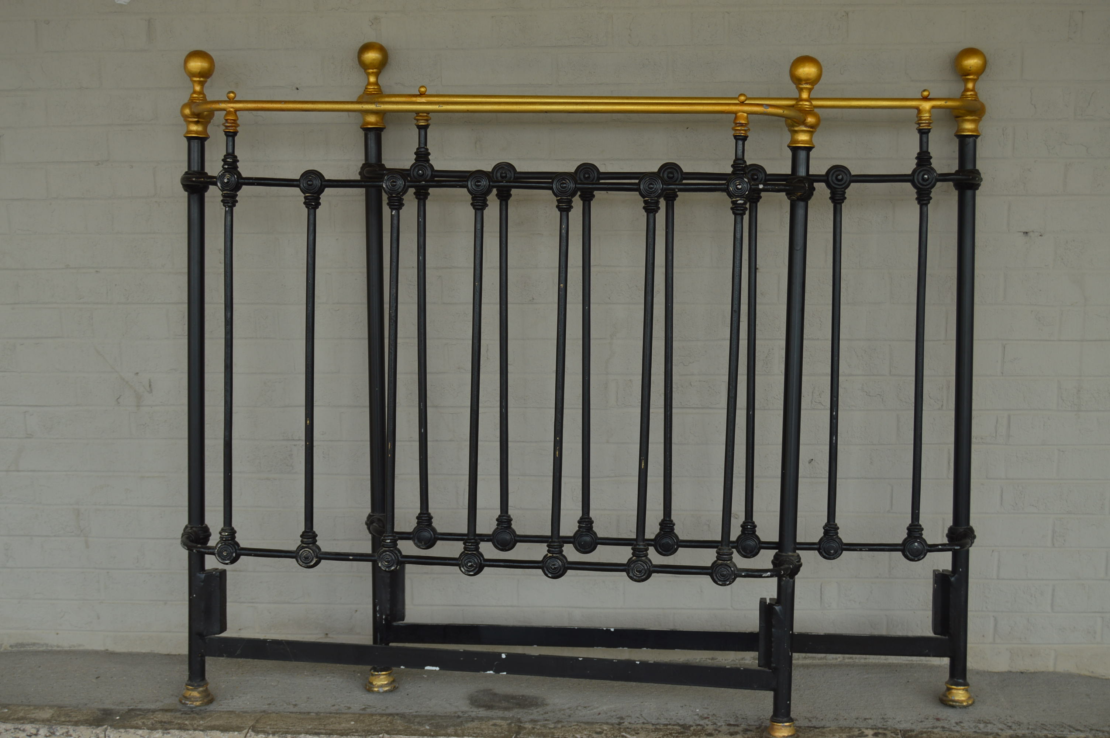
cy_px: 369
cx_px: 555
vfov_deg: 28.9
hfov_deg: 42.4
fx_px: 1432
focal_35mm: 46
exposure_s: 1/250
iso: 100
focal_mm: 31
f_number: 5.6
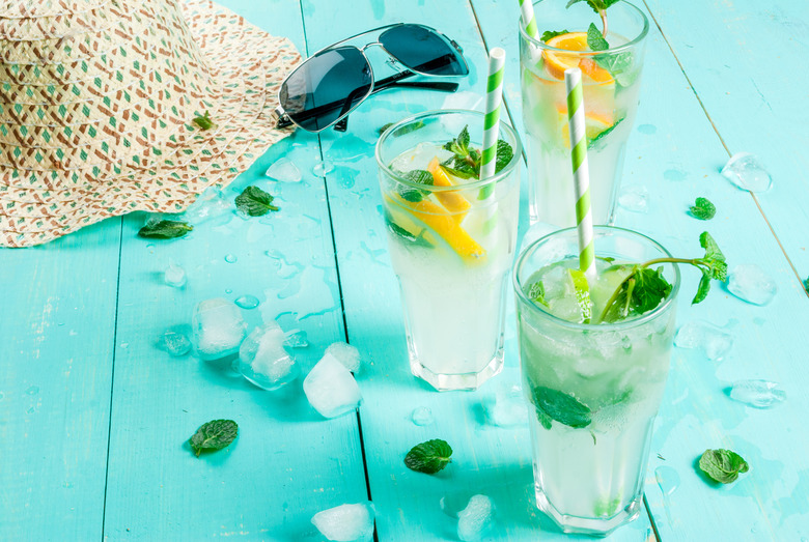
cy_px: 271
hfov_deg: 33.3
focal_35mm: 60
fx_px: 1351
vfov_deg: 22.7
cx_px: 404
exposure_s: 1/50
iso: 100
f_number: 18
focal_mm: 40
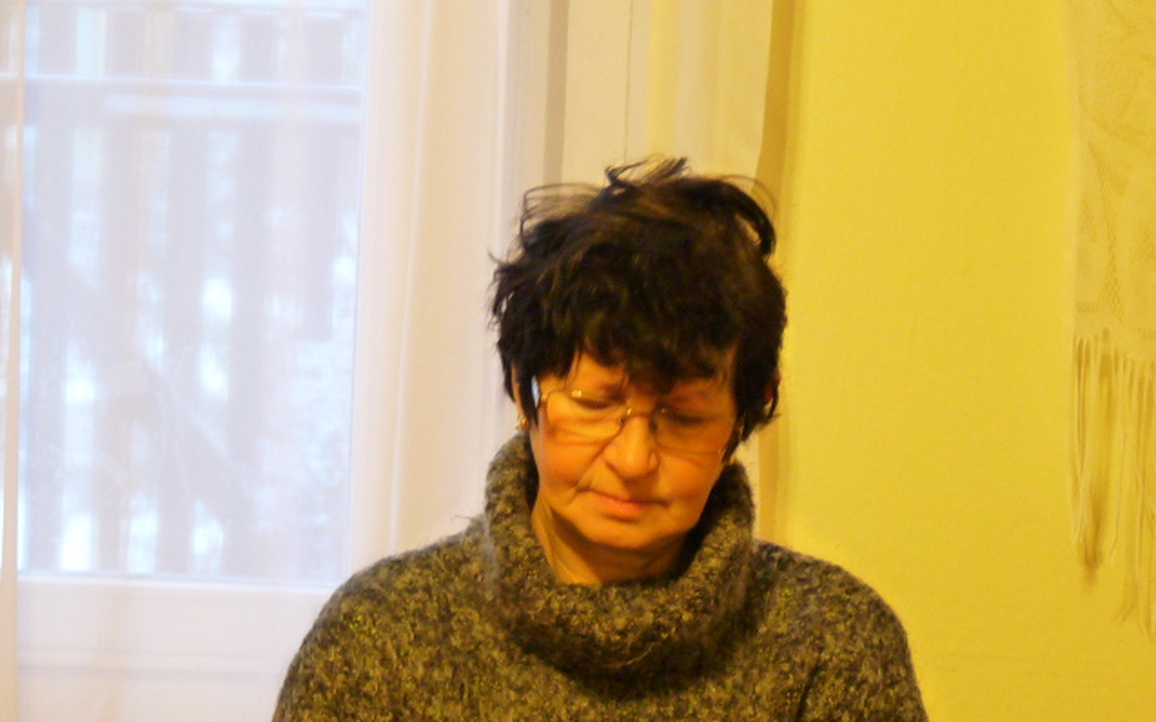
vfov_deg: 7.9
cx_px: 577
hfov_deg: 12.7
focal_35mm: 165
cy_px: 406
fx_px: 5198
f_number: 3.4
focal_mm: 15.5
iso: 400
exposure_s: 1/6
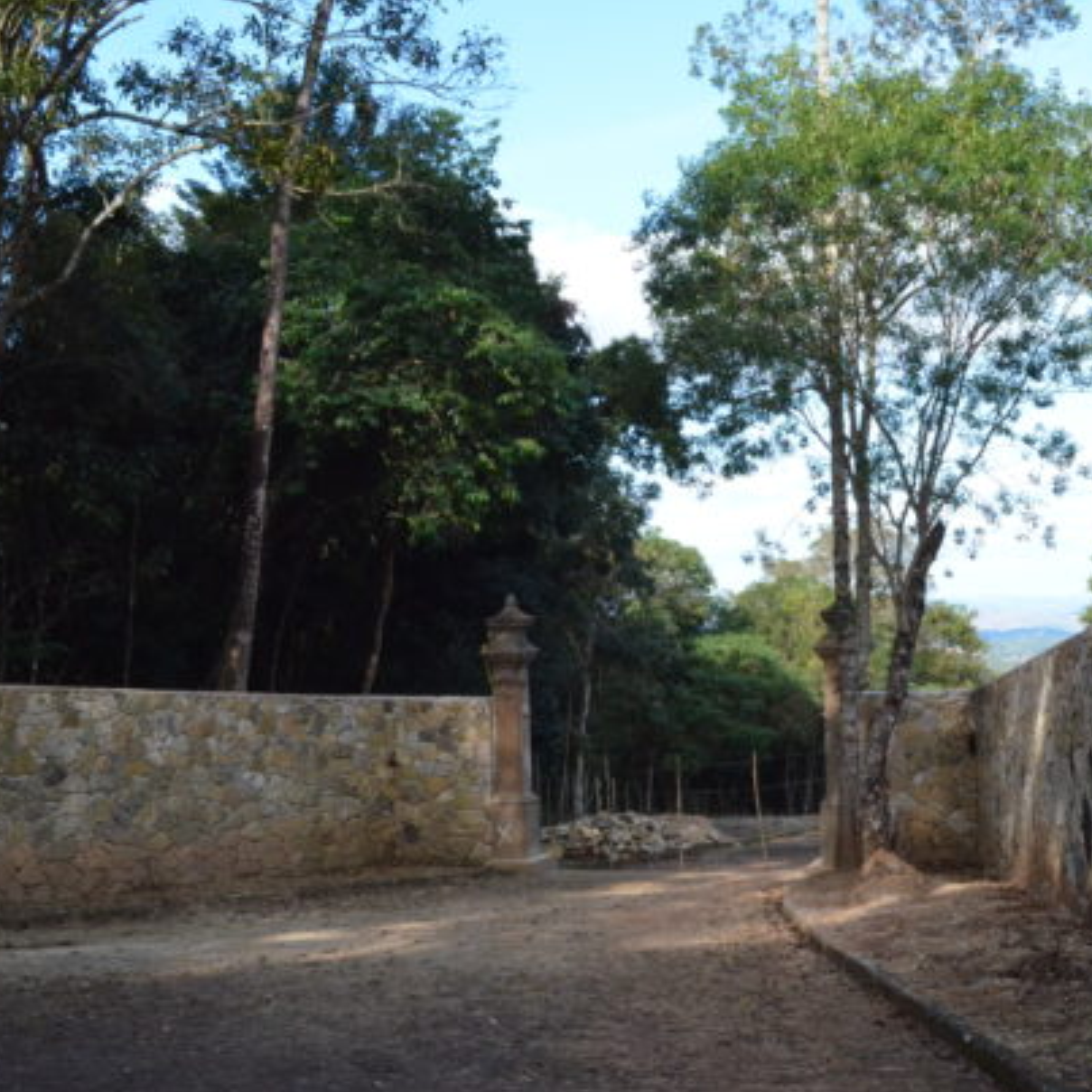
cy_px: 554
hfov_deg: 35.9
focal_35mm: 47
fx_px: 1677
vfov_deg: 36.1
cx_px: 669
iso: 2500
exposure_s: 1/640
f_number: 13
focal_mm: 24
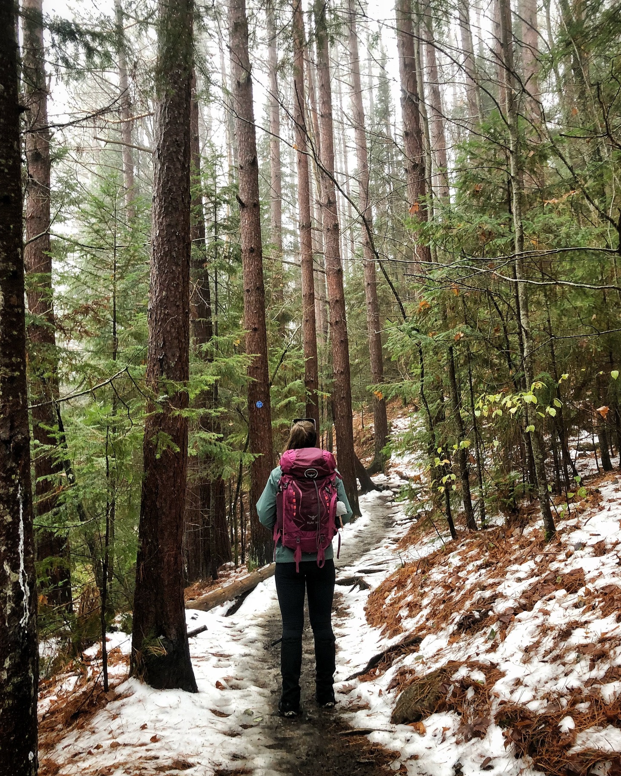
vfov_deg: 58.8
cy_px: 378
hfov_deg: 48.5
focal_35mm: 30
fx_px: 689
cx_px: 316
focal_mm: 4
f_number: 1.8
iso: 40
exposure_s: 1/17
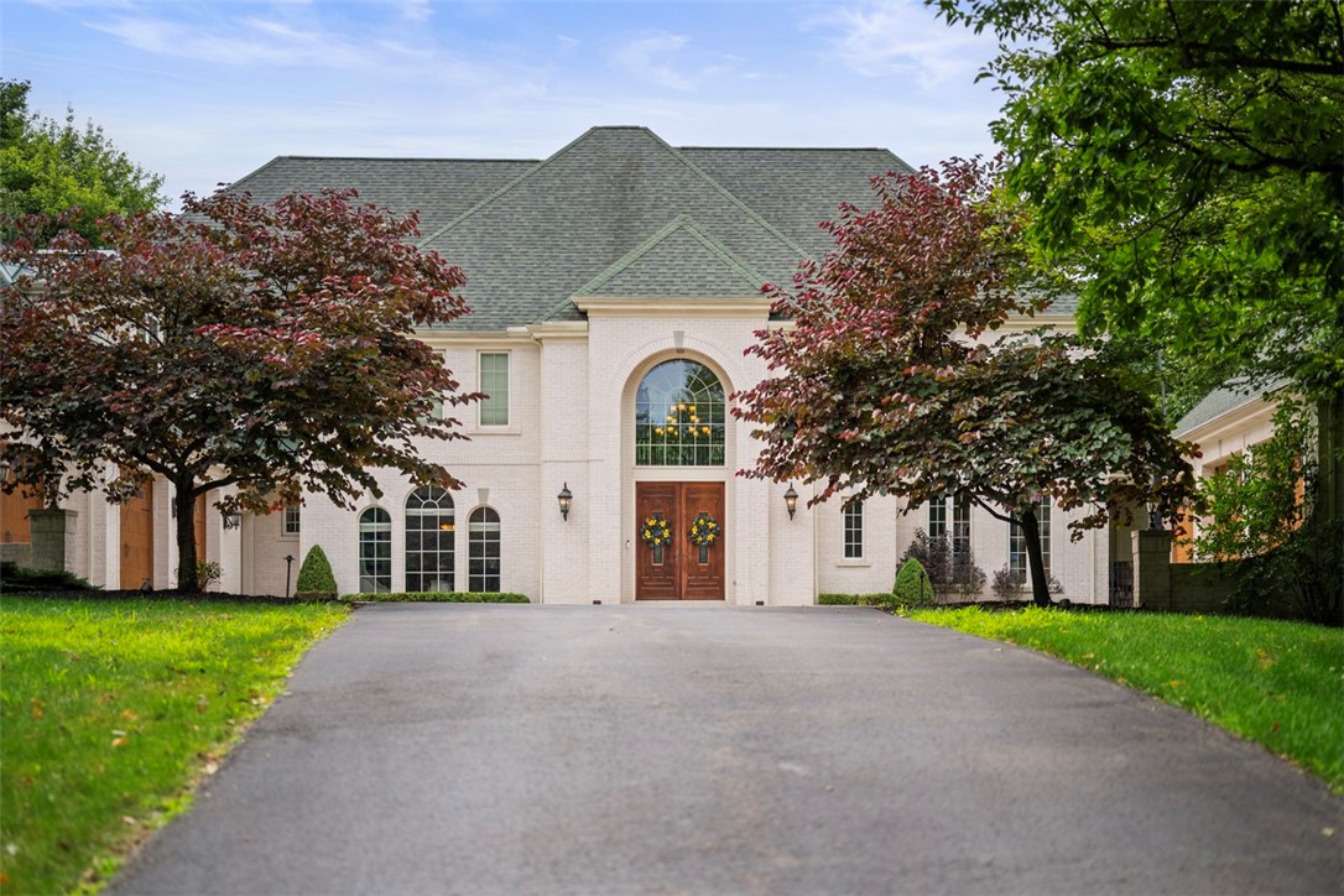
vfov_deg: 27.0
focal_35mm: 50
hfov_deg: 39.6
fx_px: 1867
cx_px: 672
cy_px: 448
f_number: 1.8
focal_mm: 50
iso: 400
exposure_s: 1/8000
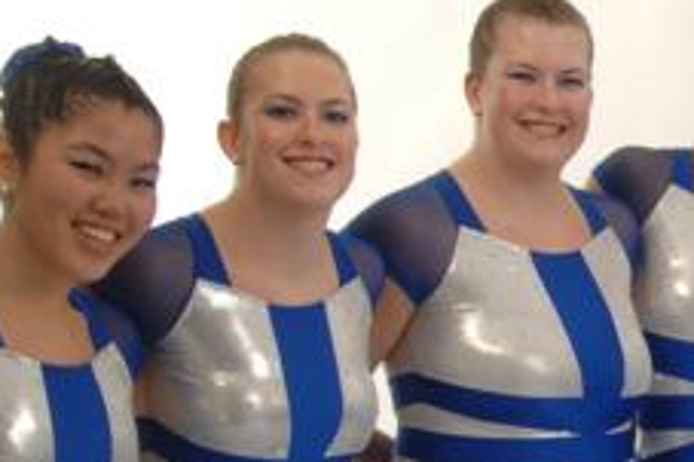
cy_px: 594
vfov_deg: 9.1
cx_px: 1192
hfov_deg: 12.7
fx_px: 2870
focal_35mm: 149
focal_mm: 22
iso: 125
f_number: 18
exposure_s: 1/250
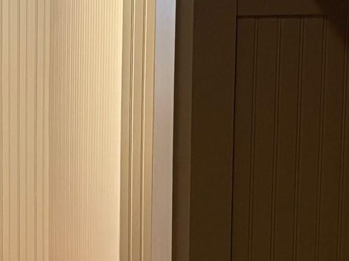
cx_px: -64
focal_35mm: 109
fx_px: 1098
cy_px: 86
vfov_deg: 13.5
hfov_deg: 17.3
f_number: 1.6
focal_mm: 5.96
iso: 320
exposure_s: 1/60
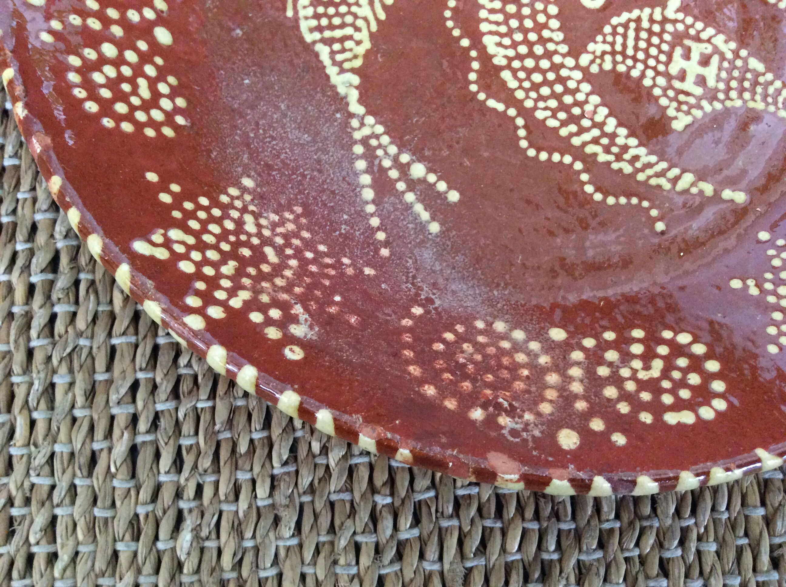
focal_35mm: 32
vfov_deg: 44.1
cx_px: 393
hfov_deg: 56.9
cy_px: 294
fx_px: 726
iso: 320
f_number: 2.4
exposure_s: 1/15
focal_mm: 3.3
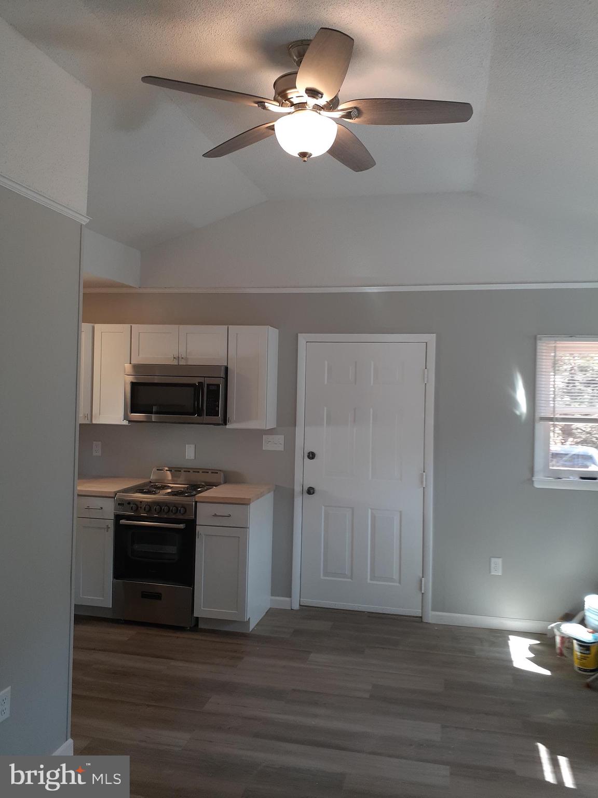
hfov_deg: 51.4
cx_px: 299
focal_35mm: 27
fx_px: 622
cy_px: 399
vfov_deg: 65.3
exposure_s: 1/60
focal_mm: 3.6
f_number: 1.9
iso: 64
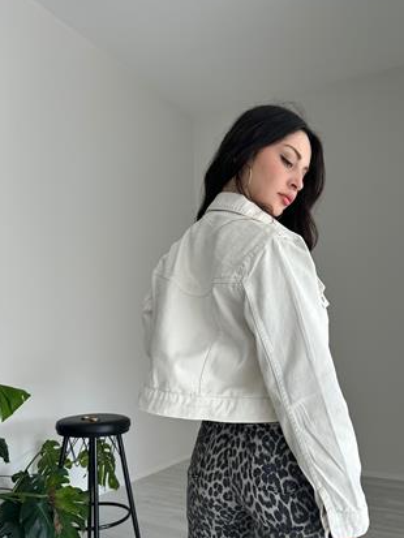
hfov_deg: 45.3
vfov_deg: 57.7
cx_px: 232
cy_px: 333
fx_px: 482
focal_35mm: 31
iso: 64
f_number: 1.78
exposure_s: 1/156
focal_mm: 6.86
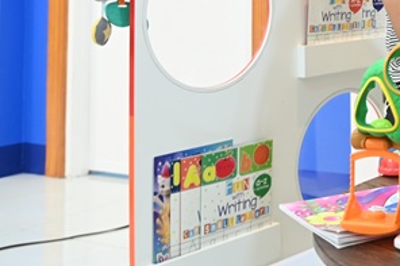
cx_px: 522
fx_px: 811
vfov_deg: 17.1
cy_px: -114
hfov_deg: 24.2
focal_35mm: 73
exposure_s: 1/40
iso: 640
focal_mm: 24
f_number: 4
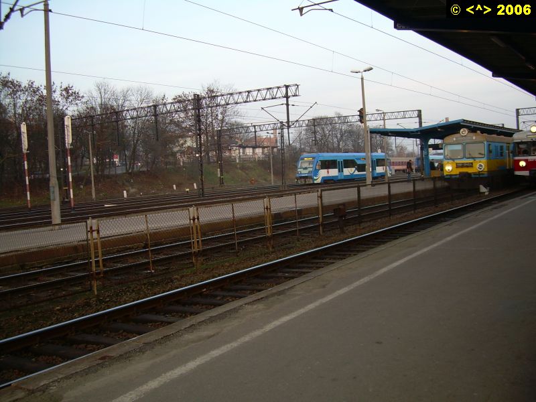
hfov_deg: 49.0
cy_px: 201
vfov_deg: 37.7
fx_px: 588
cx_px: 268
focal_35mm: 38
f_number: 2.8
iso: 50
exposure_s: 1/42.4
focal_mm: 6.3
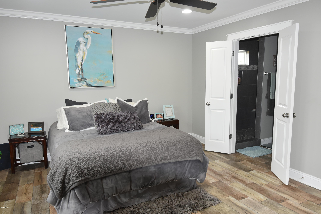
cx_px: 160
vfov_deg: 53.1
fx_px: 214
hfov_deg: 73.7
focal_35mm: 24
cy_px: 107
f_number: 5
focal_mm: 16
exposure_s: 1/100
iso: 800
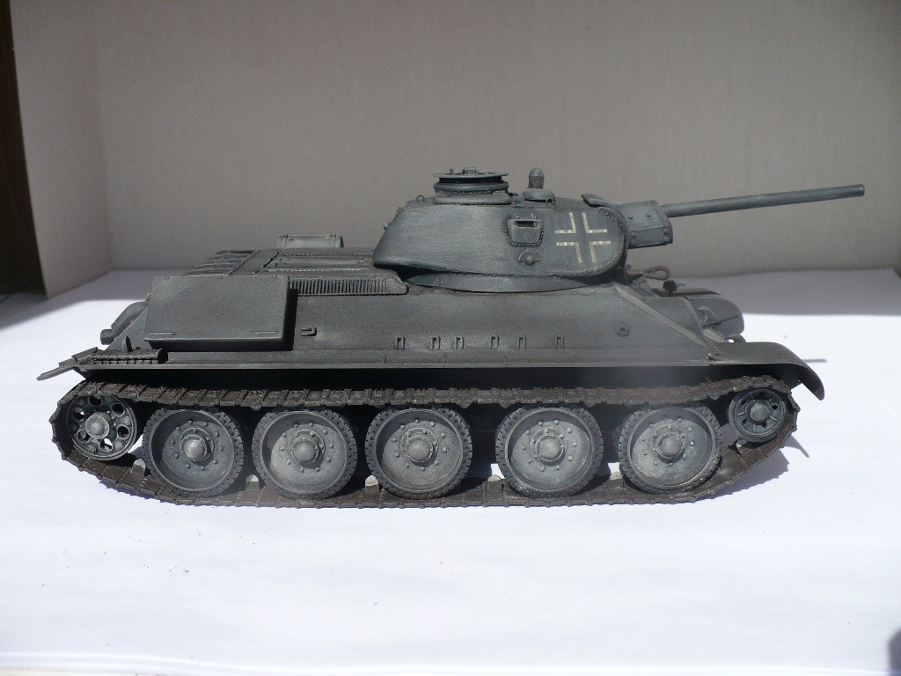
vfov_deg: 38.7
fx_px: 963
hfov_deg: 50.1
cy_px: 338
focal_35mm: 37
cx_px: 450
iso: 100
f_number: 8
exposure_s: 1/200
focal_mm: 6.1
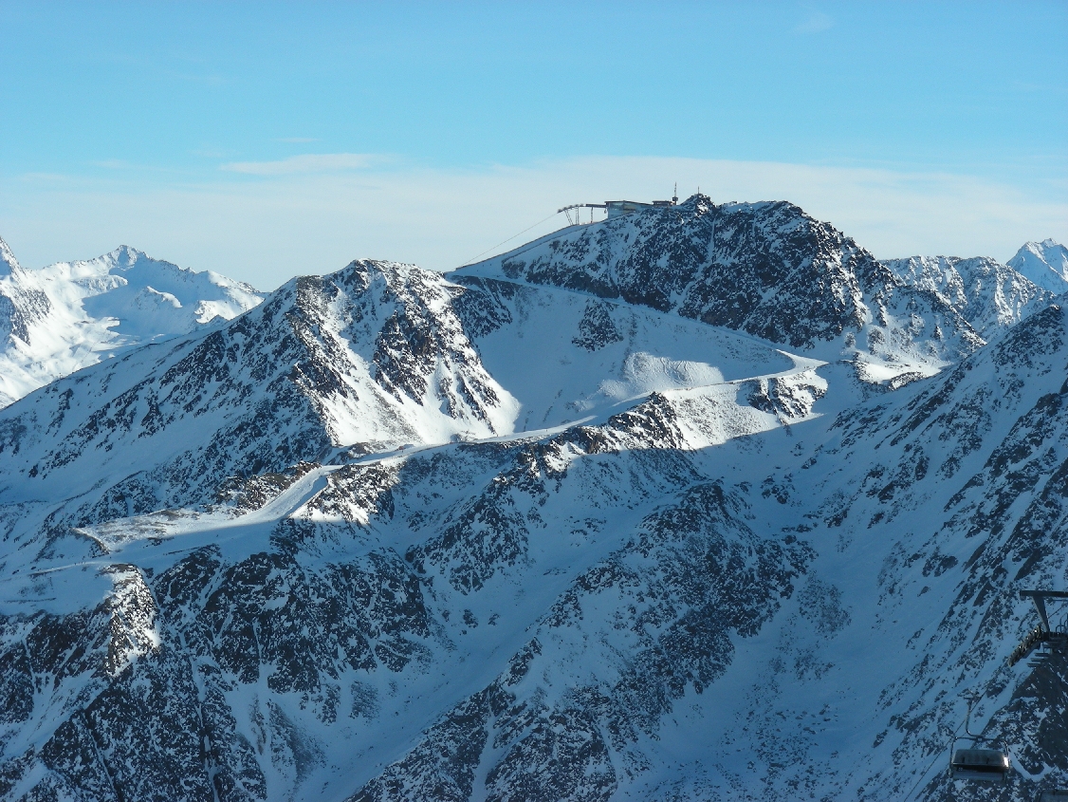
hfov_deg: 17.4
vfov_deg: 13.1
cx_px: 534
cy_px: 401
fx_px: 3487
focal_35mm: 113
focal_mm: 18.9
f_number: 5.6
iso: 50
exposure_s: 1/321
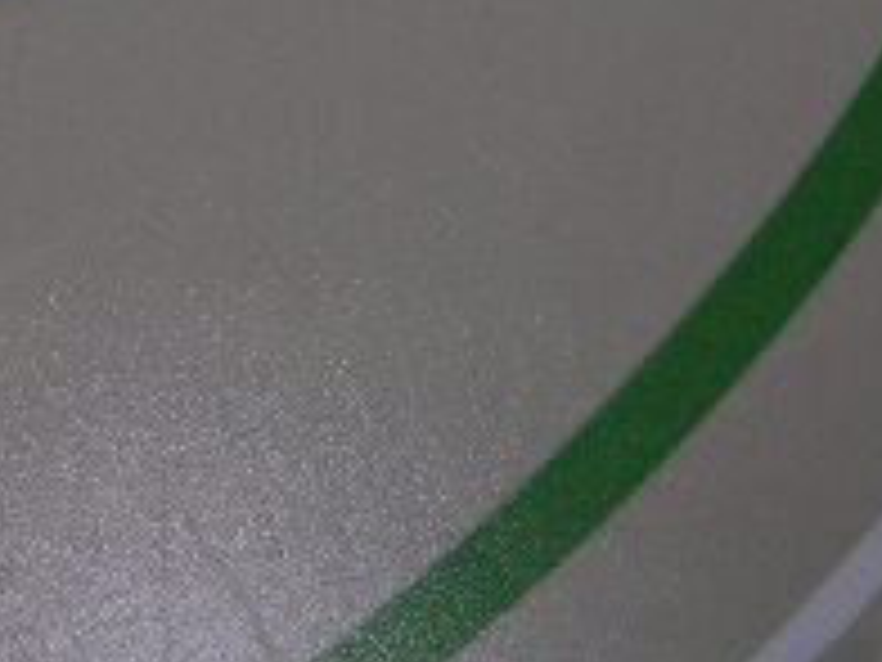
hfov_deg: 17.5
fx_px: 2828
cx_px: 140
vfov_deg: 12.9
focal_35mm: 111
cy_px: -189
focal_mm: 5.7
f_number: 2.9
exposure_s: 1/60.1
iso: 50
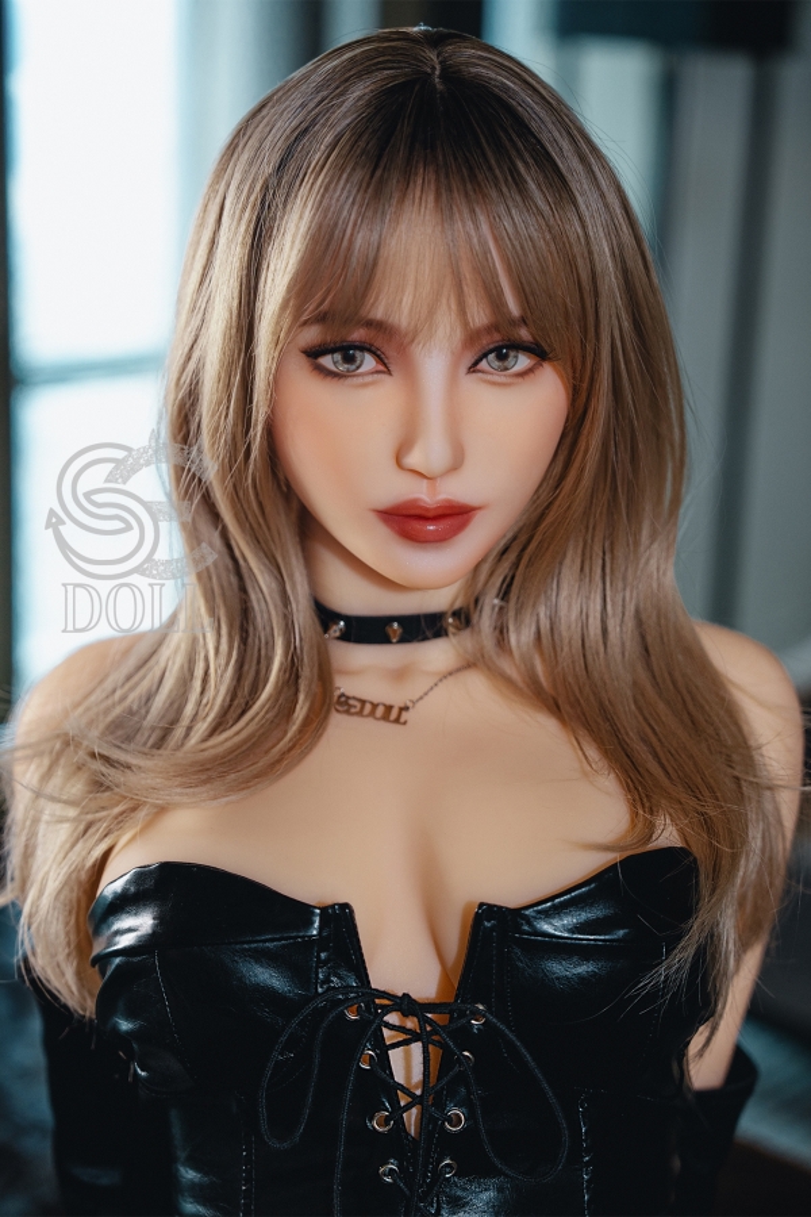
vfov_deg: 28.8
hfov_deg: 19.5
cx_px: 406
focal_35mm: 70
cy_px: 608
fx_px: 2365
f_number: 2.8
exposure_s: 1/160
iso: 800
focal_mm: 70
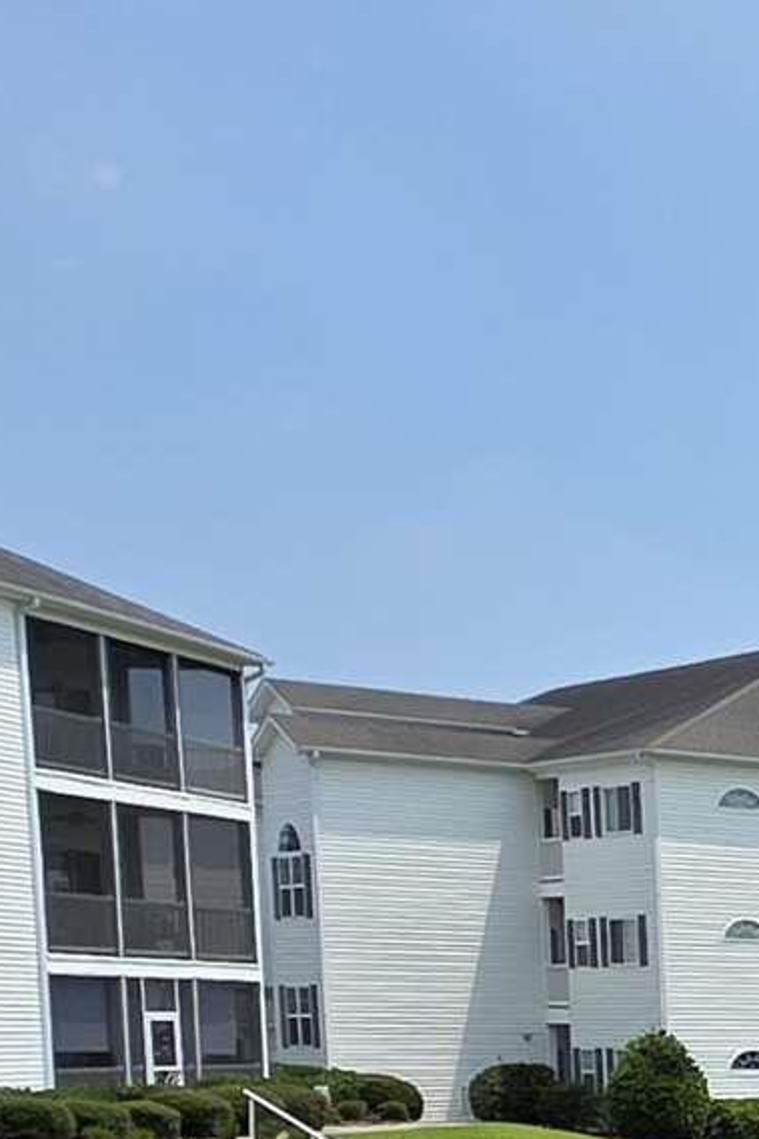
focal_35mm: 73
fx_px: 2310
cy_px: 1247
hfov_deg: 12.6
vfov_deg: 25.7
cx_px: 2007
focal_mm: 2.2
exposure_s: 1/2517
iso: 40
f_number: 1.9
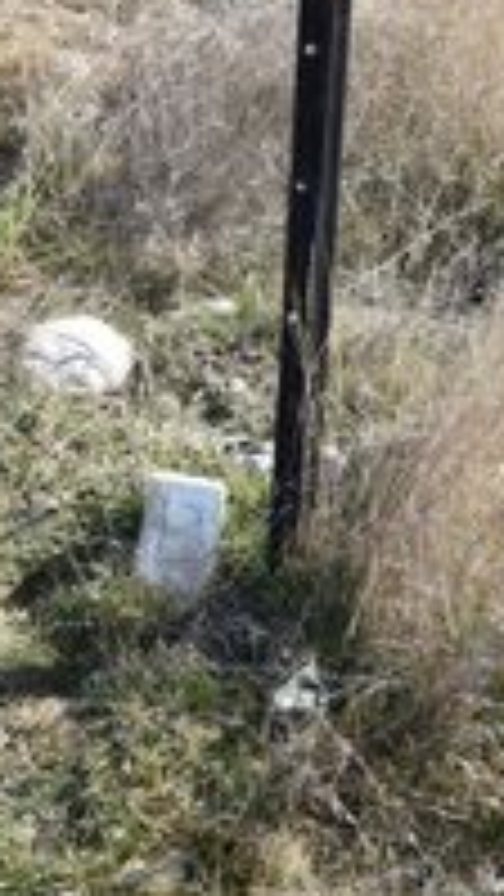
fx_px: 2114
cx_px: 32
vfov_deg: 23.9
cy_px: 421
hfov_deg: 13.5
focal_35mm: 89
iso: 220
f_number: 8
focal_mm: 24
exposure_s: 1/250
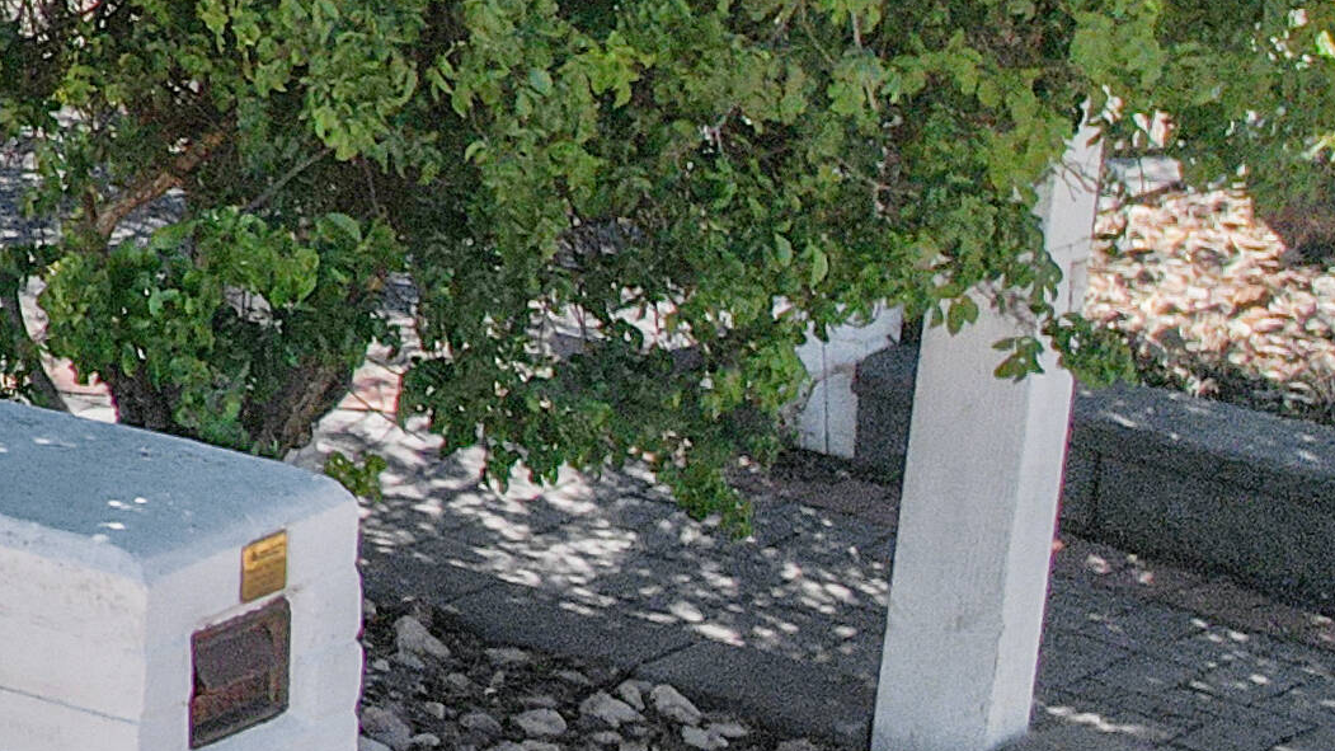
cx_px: -1902
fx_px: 4248
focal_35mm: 120
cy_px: -260
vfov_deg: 9.9
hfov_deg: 13.2
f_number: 2.8
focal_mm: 8.38
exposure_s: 1/1500
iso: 100
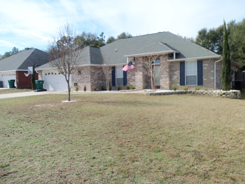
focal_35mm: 29
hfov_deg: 61.7
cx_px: 122
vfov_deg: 48.2
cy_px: 92
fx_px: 205
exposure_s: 1/640
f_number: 3.4
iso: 80
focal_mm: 5.2
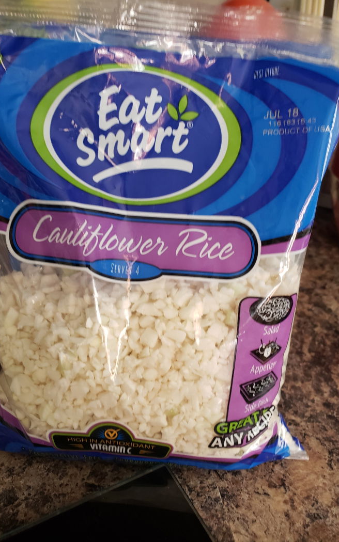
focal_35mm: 28
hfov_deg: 44.4
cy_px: 271
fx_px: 414
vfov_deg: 66.5
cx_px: 145
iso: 250
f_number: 2.4
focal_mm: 4.3
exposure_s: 1/40
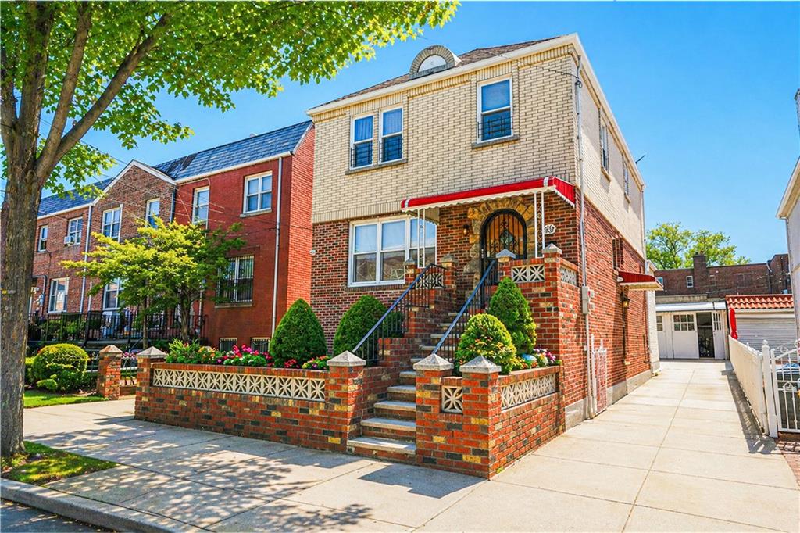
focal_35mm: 22
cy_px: 266
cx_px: 400
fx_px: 500
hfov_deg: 77.3
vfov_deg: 56.1
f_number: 8
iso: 100
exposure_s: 1/125
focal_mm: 22.5
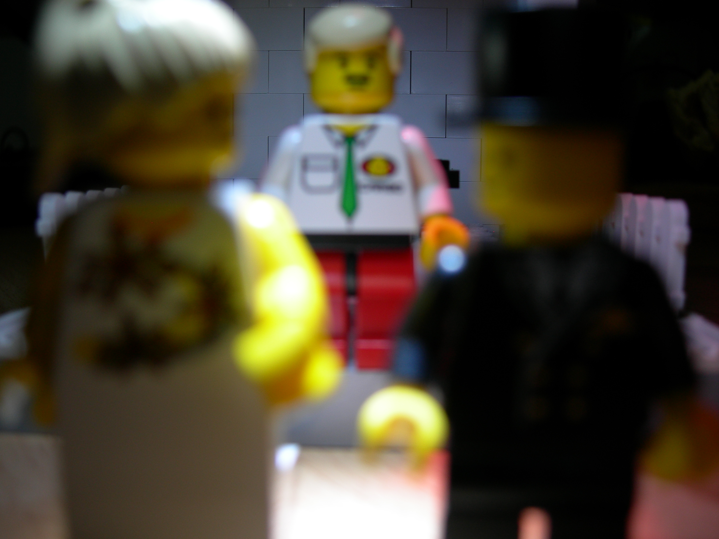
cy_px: 270
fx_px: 789
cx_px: 360
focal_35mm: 38
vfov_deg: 37.7
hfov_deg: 49.0
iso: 50
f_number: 2.8
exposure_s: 1/30.7
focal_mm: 7.8
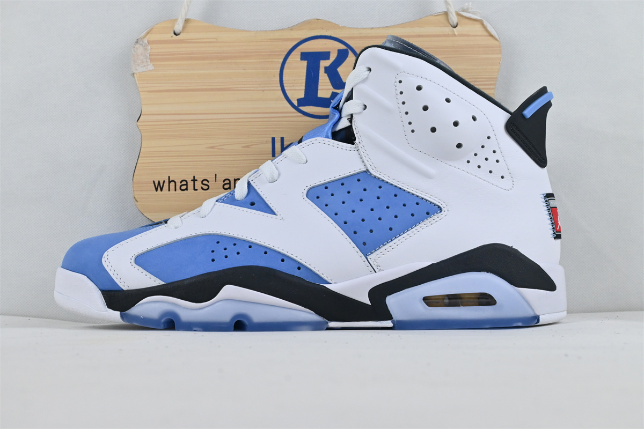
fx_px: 818
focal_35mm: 46
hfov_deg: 43.0
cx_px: 322
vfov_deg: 29.4
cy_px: 214
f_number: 10
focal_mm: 30.5
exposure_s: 1/200
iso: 1000
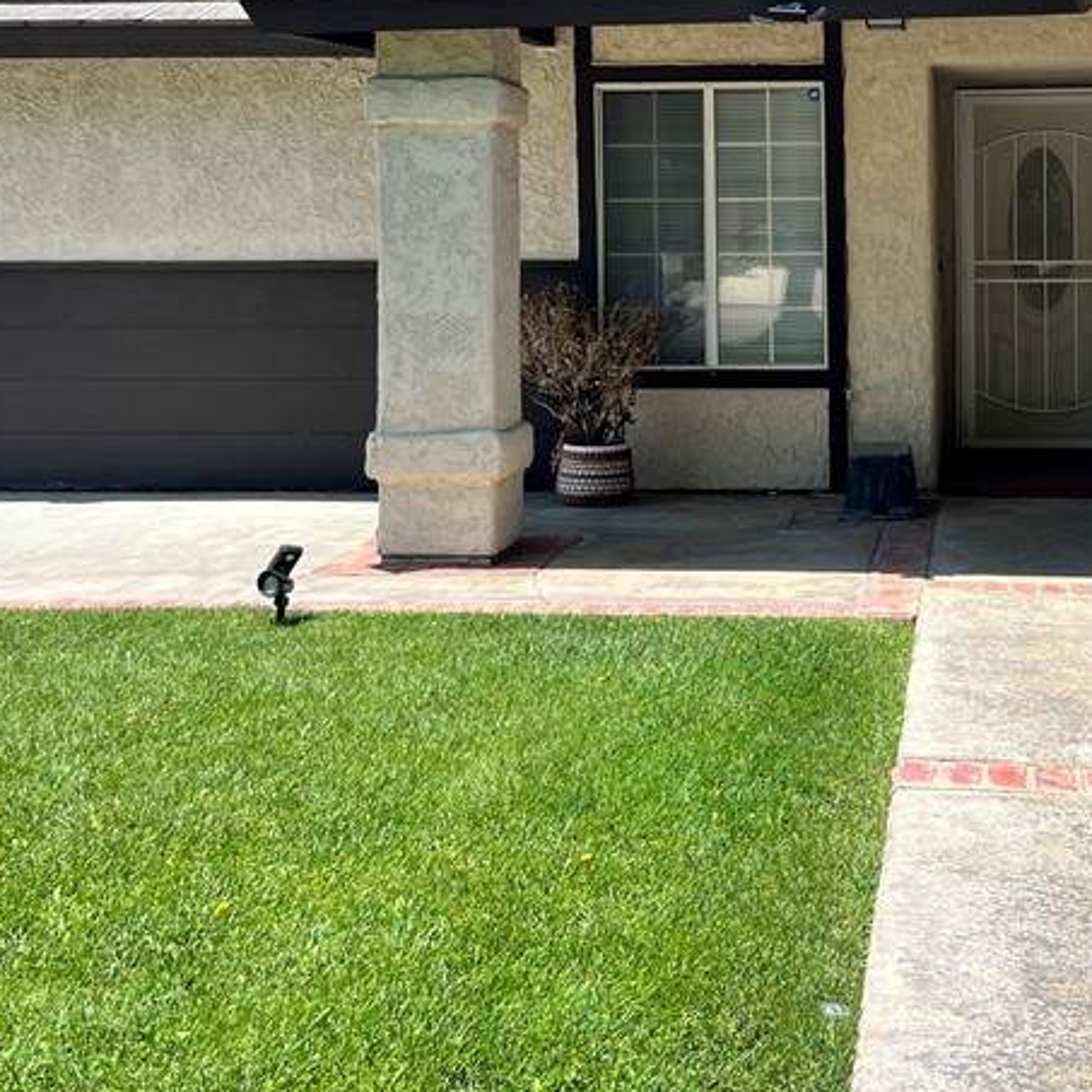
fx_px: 1856
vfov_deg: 32.0
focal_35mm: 52
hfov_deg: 32.0
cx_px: 853
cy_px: 236
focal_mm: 5.7
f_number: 1.5
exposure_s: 1/2695
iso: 50
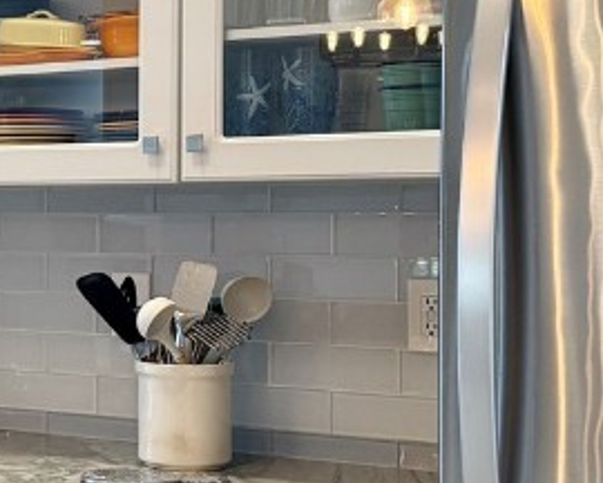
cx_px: -80
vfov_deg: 17.3
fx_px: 1588
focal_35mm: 89
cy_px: 235
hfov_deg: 20.4
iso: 200
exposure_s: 1/120
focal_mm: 6.76
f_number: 1.78
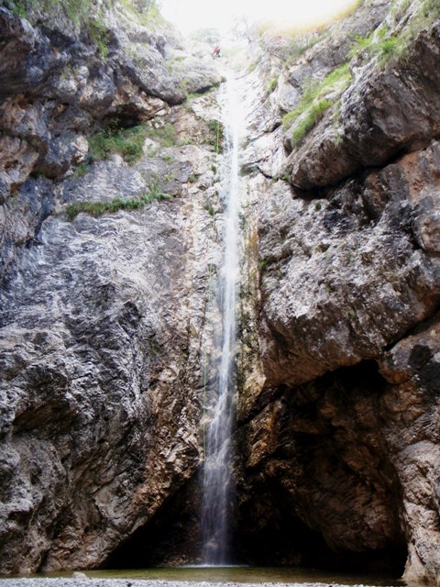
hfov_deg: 49.7
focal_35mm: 28
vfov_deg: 63.4
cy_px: 294
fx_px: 475
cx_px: 220
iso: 80
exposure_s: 1/30
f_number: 3.5
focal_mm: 5
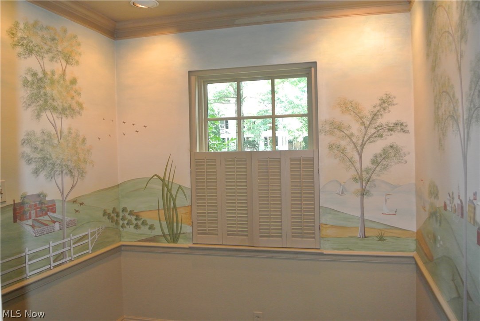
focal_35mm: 31
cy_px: 160
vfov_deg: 42.4
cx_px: 240
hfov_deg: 60.2
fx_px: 414
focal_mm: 11.8
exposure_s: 1/60
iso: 900
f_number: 3.8
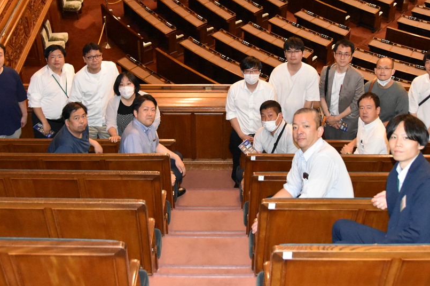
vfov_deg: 31.9
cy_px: 138
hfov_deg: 46.4
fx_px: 501
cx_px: 219
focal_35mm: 42
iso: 5600
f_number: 3.8
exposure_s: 1/60
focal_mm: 22
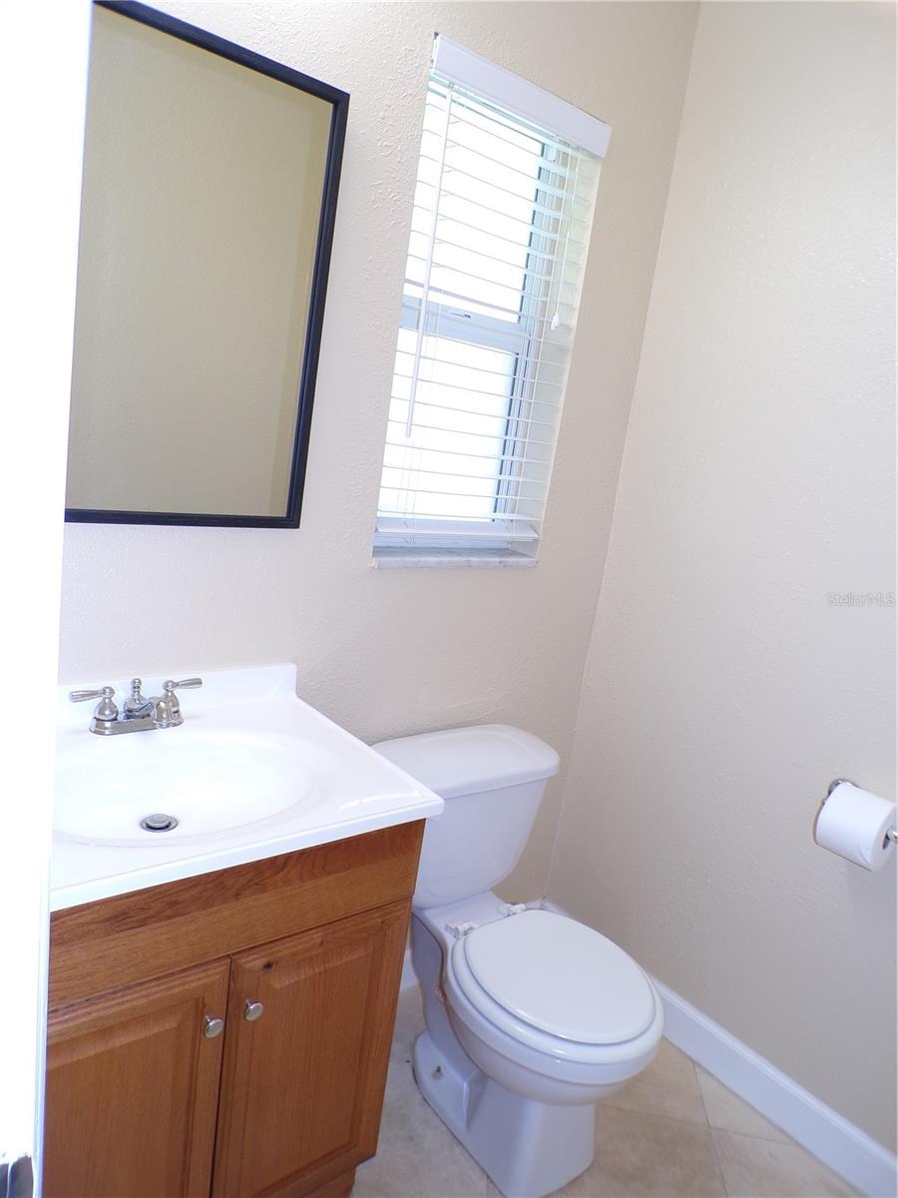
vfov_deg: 71.6
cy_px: 599
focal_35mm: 24
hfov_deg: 56.8
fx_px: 830
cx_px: 449
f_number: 3
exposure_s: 1/40
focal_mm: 4.3
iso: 100
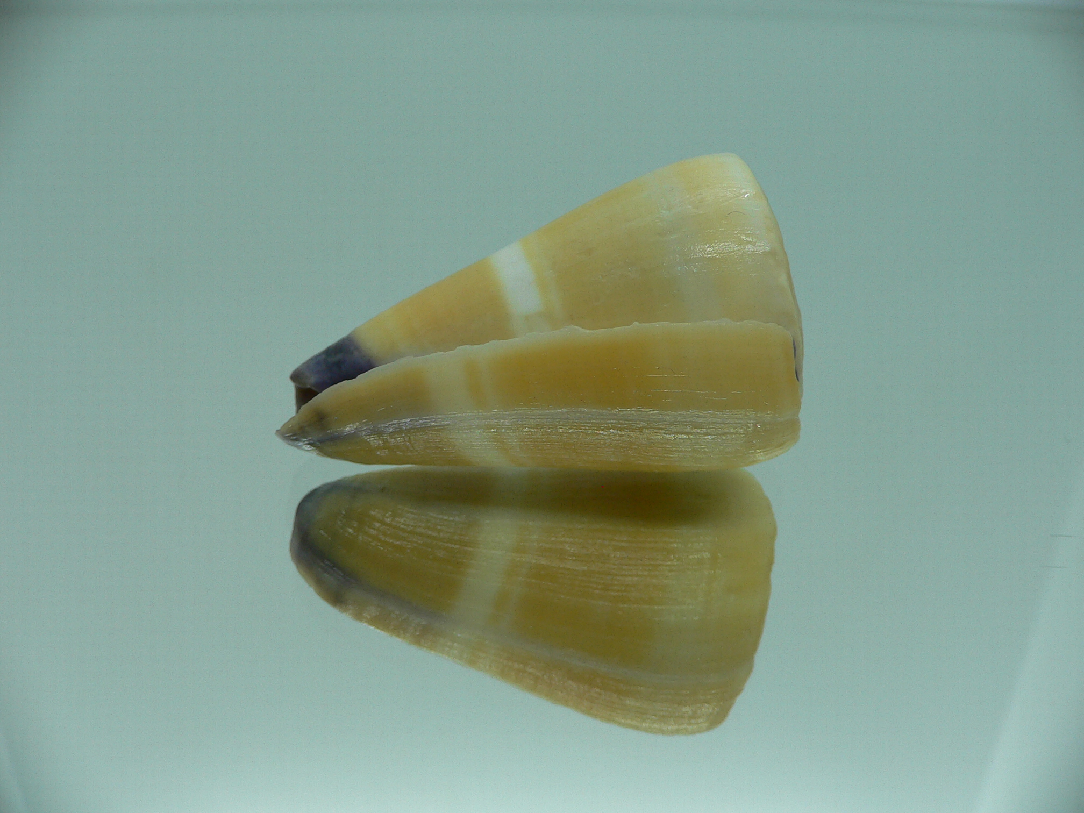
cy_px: 406
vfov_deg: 40.7
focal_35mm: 35
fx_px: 1096
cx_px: 542
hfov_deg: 52.6
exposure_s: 1/80
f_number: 2.8
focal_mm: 4.6
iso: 80
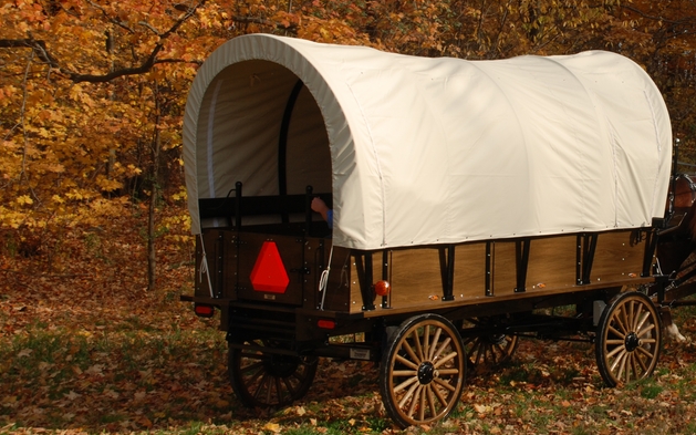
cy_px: 165
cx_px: 656
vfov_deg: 14.0
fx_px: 1764
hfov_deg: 21.7
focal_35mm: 93
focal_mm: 32
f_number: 8
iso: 100
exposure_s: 1/200
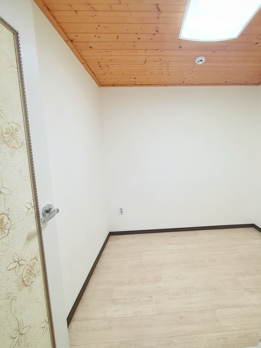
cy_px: 174
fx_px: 161
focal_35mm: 16
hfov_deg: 77.2
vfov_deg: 94.5
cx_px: 157
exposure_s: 1/60
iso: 100
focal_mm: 1.8
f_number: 2.2
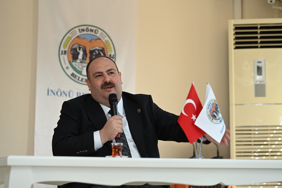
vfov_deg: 13.7
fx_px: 783
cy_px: 94
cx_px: 141
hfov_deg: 20.4
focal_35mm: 100
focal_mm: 100
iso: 200
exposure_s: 1/80
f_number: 4.5
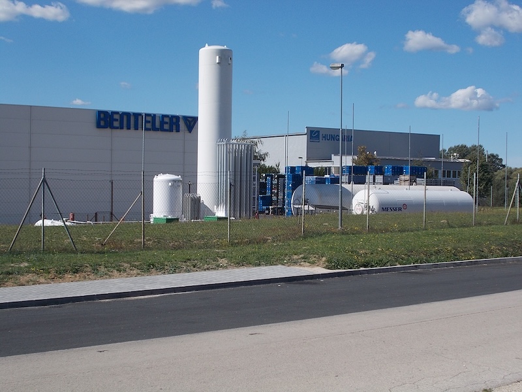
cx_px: 261
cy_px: 196
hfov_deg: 38.2
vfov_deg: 29.1
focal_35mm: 50
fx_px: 754
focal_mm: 9
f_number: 11.3
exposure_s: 1/160
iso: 80
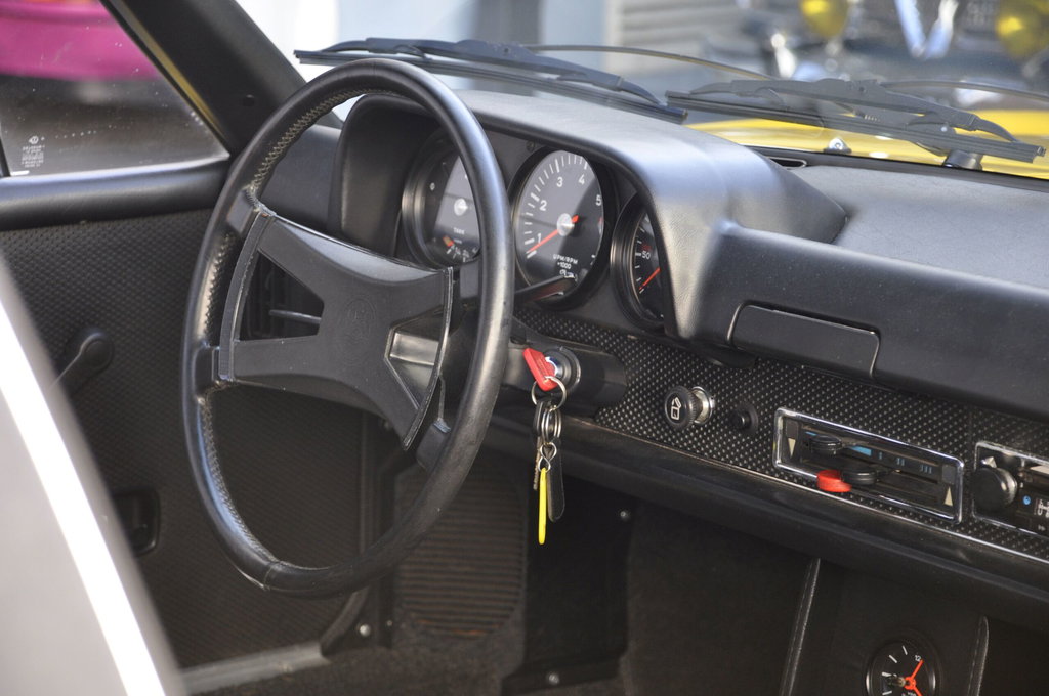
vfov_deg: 11.4
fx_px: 3492
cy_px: 348
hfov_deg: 17.1
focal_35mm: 120
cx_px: 524
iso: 500
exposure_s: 1/30
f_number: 5.3
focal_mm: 80
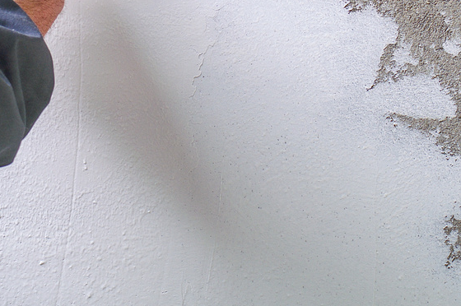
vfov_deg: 7.1
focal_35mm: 193
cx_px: 175
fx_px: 2469
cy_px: 29
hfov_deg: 10.7
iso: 100
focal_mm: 60
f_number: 9
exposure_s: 1/125
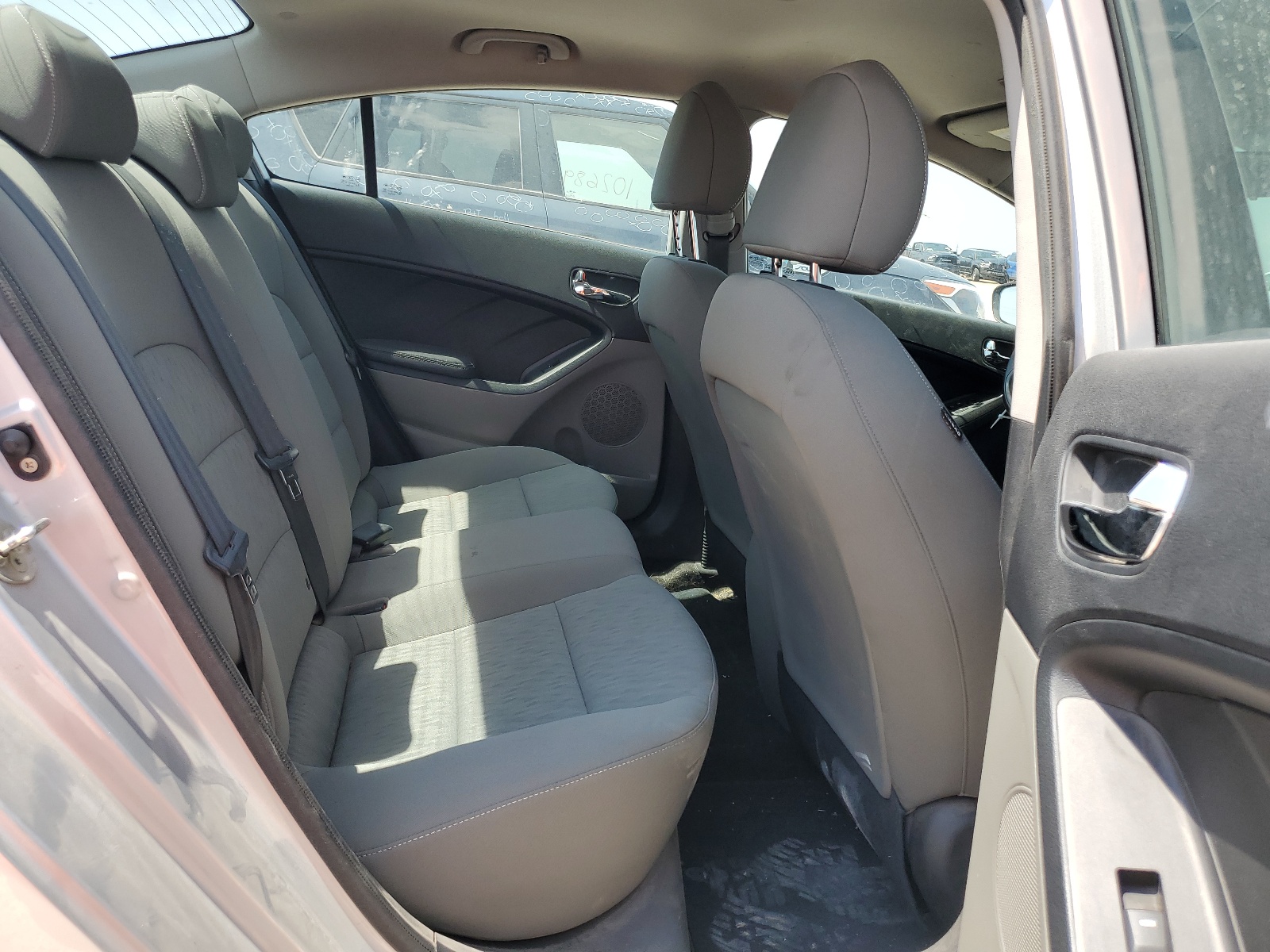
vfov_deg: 53.1
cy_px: 476
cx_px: 635
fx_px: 954
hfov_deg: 67.3
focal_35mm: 26
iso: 50
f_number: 1.5
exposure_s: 1/909
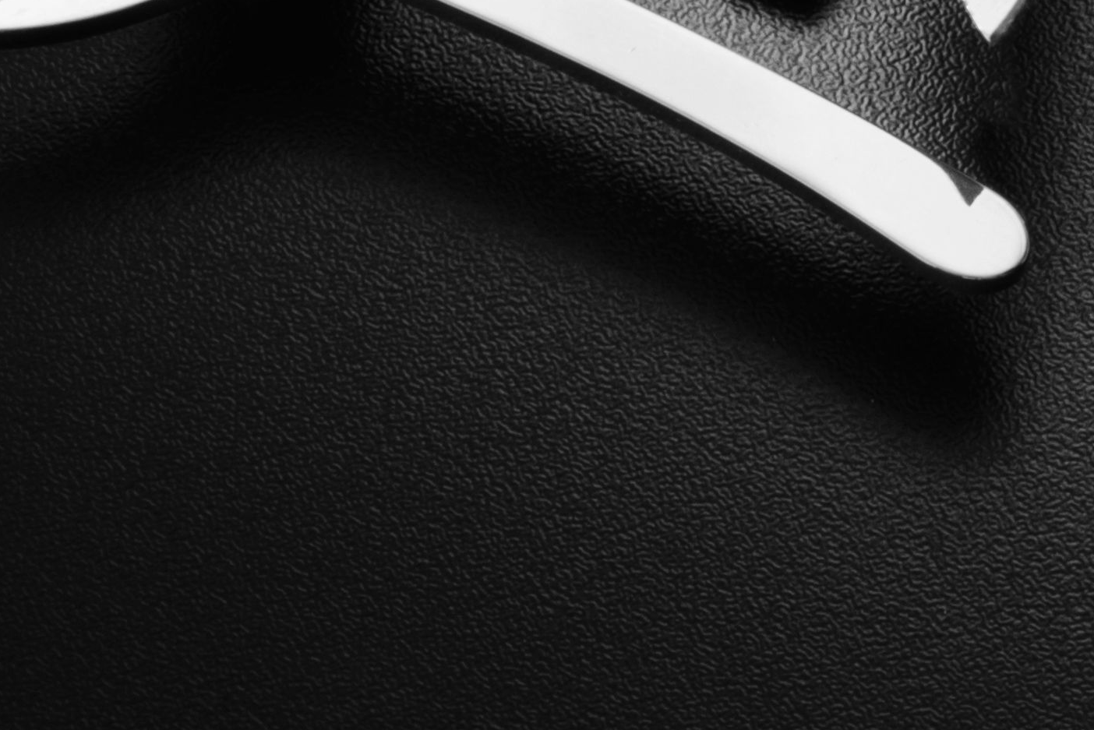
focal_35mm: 450
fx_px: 13678
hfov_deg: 4.5
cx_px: 1723
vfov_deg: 3.0
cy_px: -740
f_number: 14
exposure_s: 2.5
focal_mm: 105
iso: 200
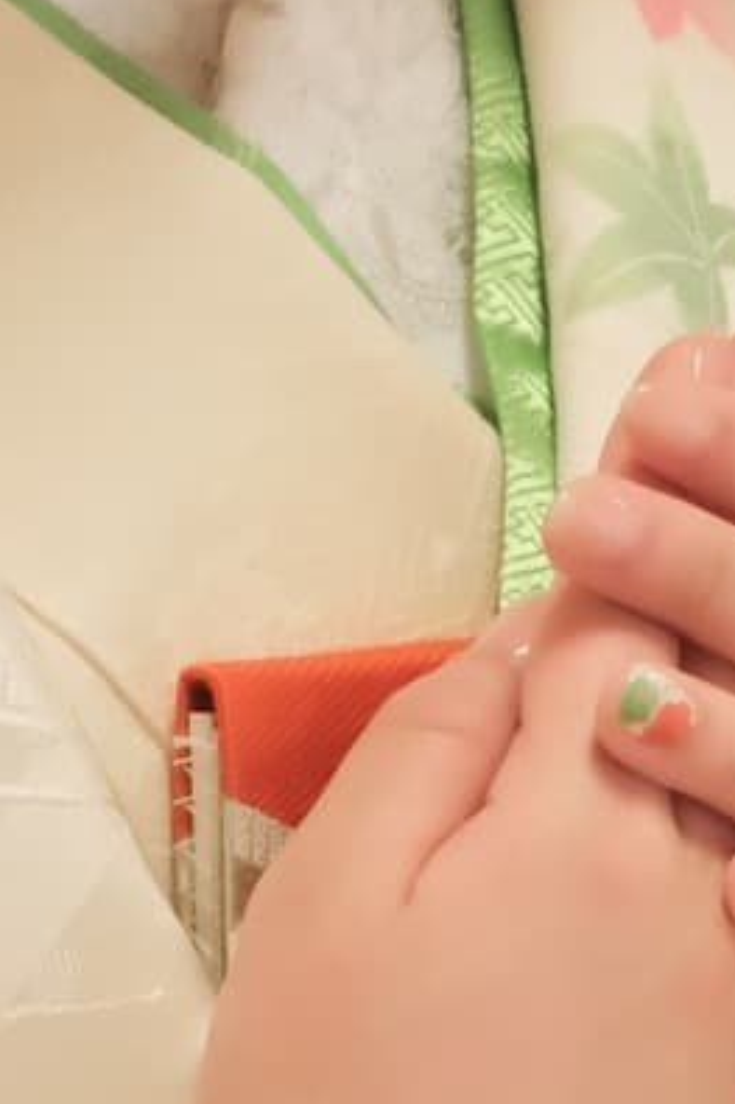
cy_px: -414
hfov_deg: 2.4
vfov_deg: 3.6
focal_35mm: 574
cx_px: -95
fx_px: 17593
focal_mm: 70
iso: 3200
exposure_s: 1/40
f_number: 7.1
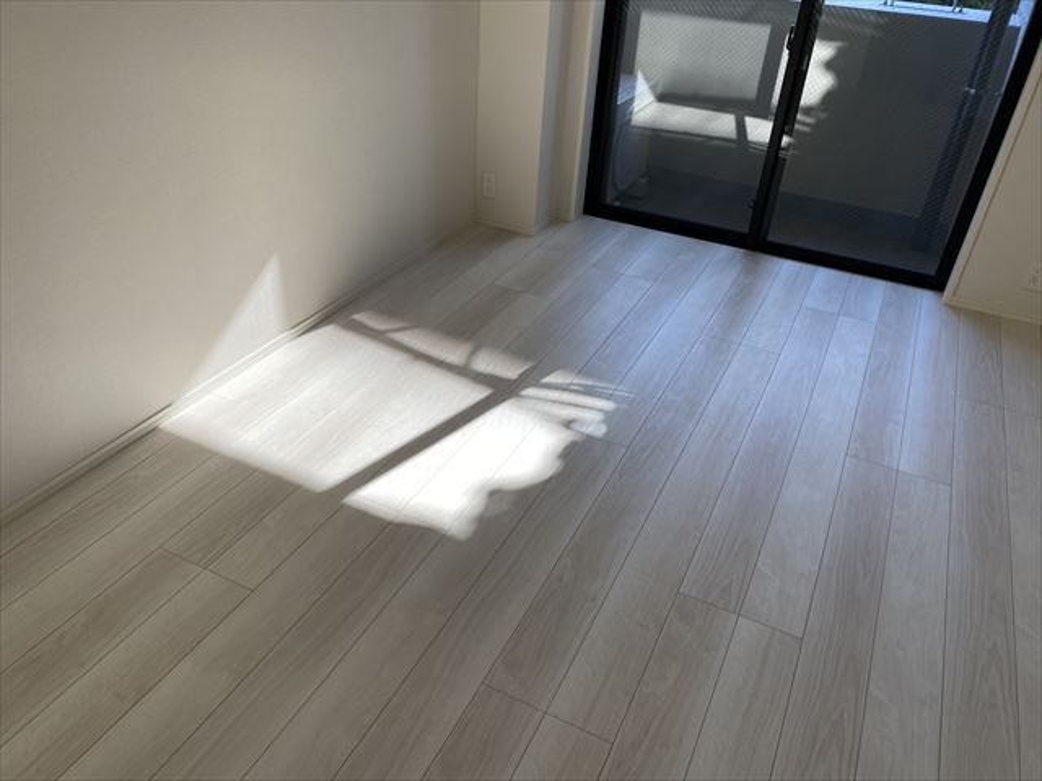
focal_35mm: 26
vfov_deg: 53.1
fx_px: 783
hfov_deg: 67.3
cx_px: 521
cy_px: 390
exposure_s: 1/262
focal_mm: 4.25
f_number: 1.8
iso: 32
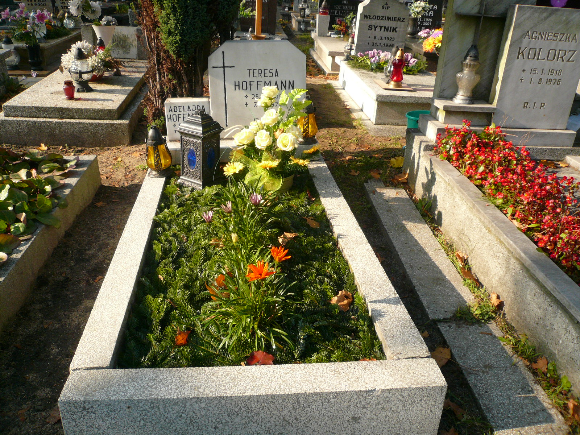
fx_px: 469
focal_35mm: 28
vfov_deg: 49.7
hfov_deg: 63.4
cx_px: 290
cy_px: 218
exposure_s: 1/640
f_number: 2.8
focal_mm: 4.6
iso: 100
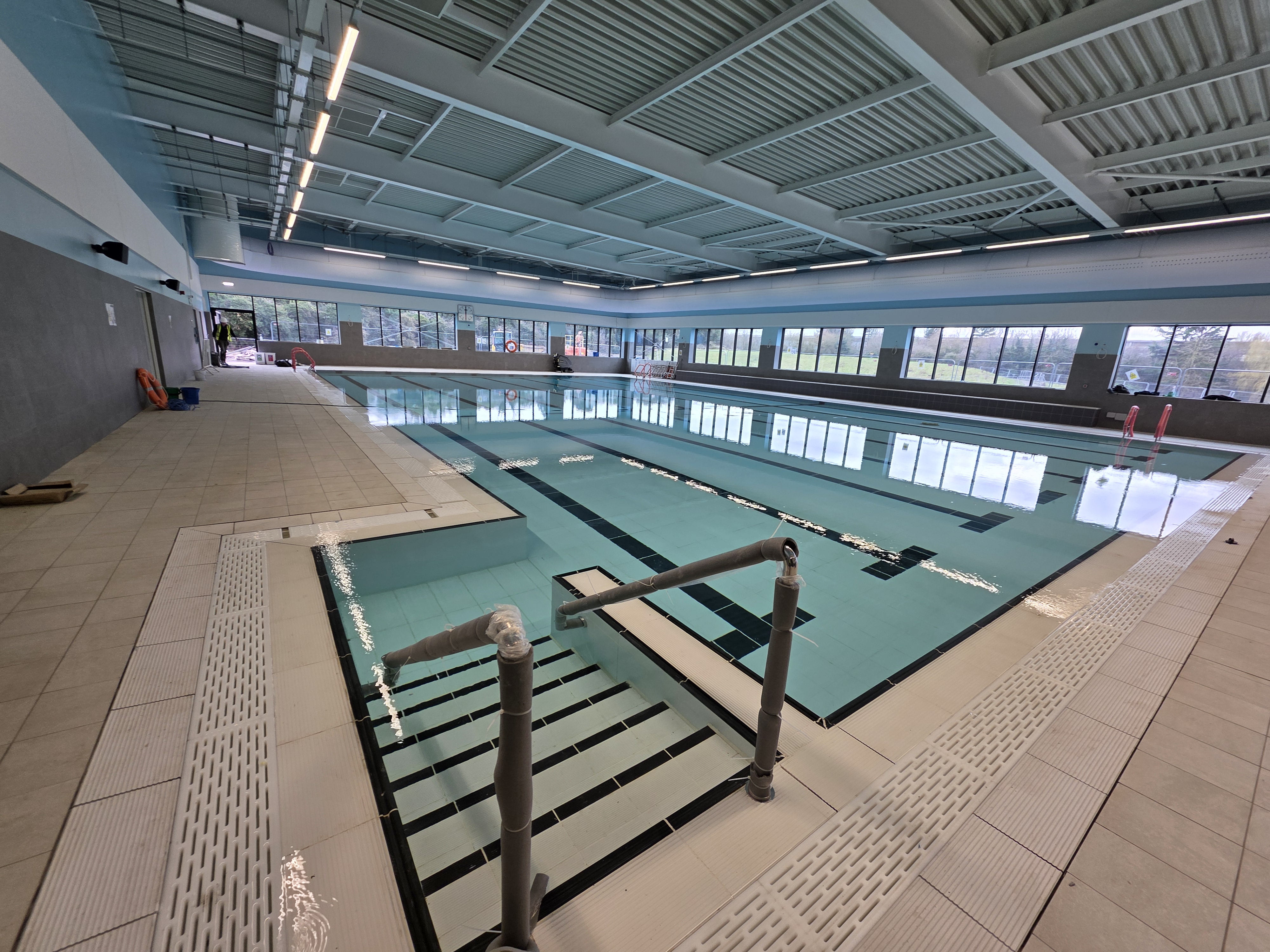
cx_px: 635
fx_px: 477
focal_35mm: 13
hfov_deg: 106.2
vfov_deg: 89.9
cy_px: 476
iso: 40
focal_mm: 2.2
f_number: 1.9
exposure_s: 1/100
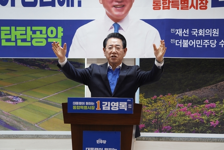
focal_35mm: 113
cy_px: 75
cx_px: 112
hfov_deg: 18.1
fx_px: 703
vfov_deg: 12.1
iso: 800
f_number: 5.6
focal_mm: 113
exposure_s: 1/60
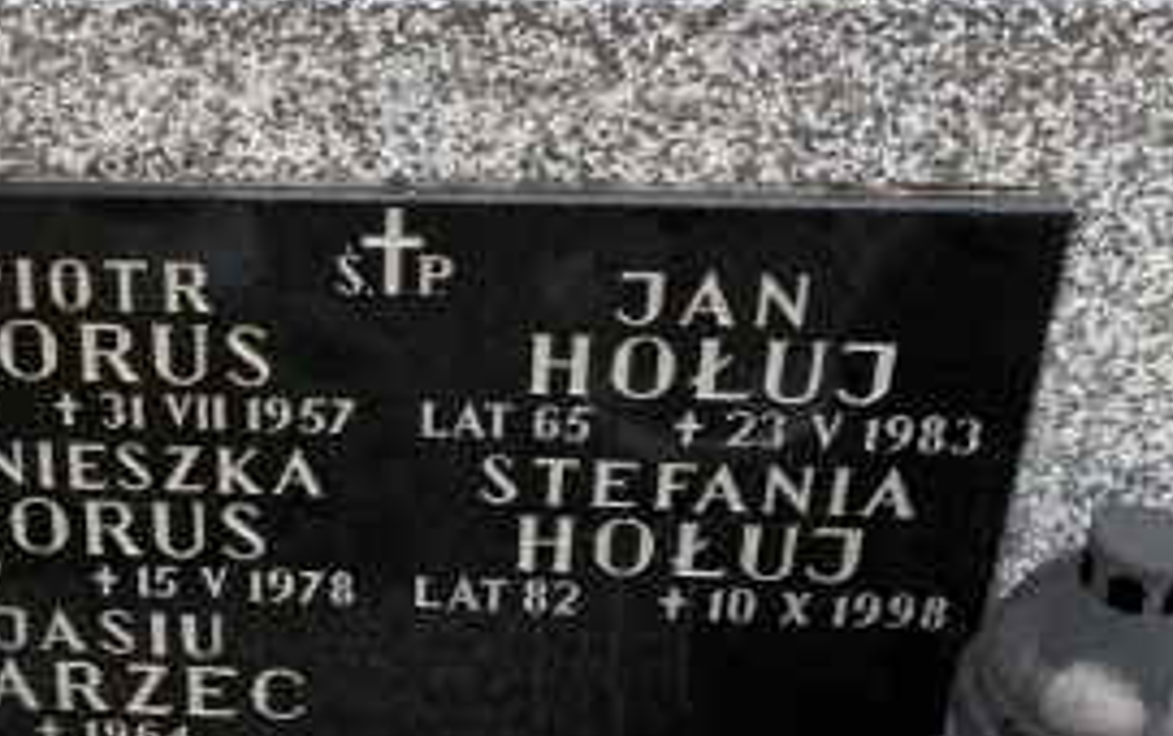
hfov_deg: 30.1
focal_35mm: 65
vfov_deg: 19.8
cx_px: 104
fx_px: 2080
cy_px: 147
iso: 25
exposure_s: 1/122
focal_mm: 4.25
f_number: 1.8
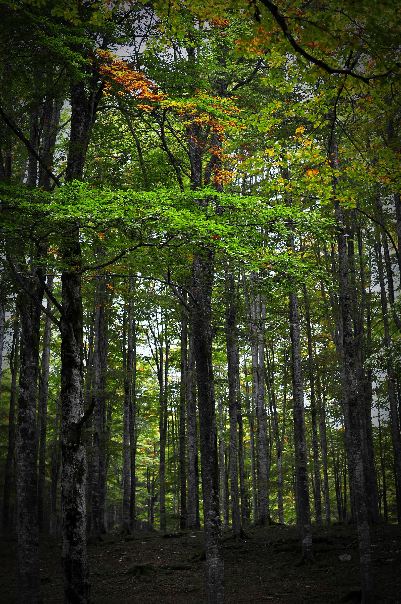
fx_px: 837
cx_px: 200
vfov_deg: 39.6
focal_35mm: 50
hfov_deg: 26.9
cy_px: 302
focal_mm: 50
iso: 200
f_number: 3.2
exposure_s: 1/60
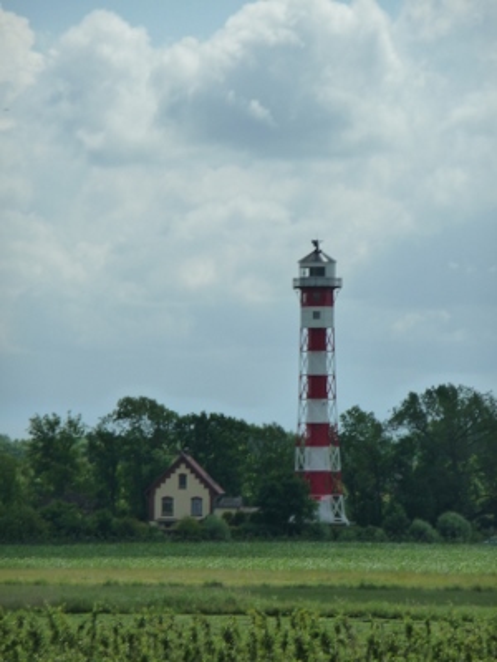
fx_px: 5360
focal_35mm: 280
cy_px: 331
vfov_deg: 7.1
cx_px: 248
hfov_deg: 5.3
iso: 160
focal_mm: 47
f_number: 11
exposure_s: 1/250
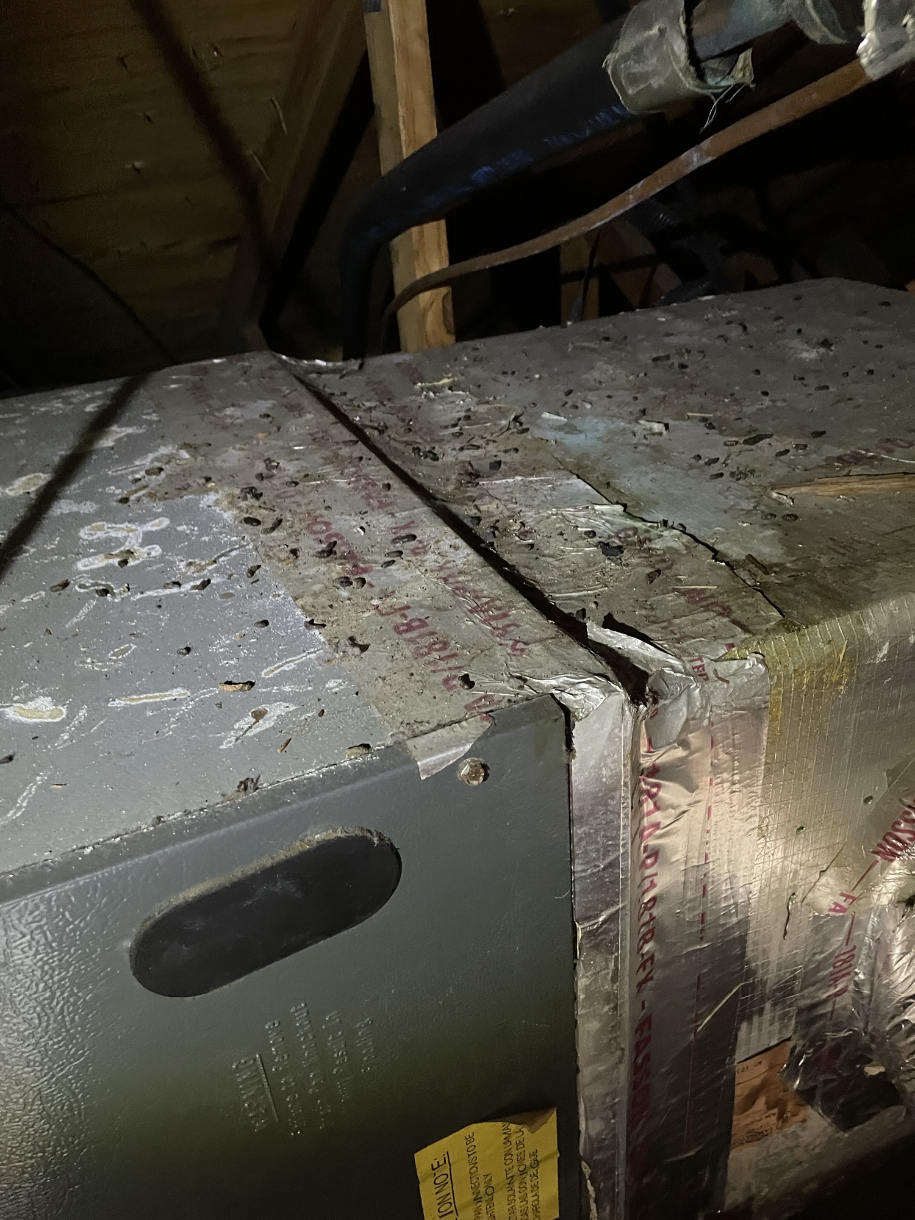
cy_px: 610
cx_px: 458
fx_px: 916
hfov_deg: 53.1
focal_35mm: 26
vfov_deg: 67.3
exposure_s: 1/30
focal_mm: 4.2
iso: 1000
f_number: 1.6
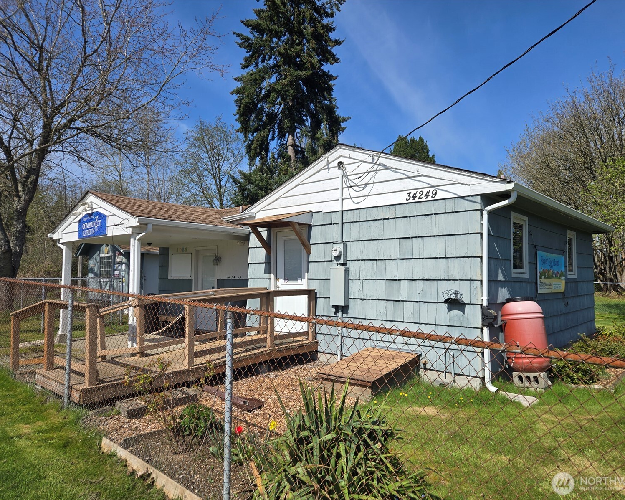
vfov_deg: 58.8
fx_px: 444
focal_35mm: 24
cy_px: 250
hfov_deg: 70.3
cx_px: 326
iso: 25
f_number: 1.8
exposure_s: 1/2283
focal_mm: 5.4
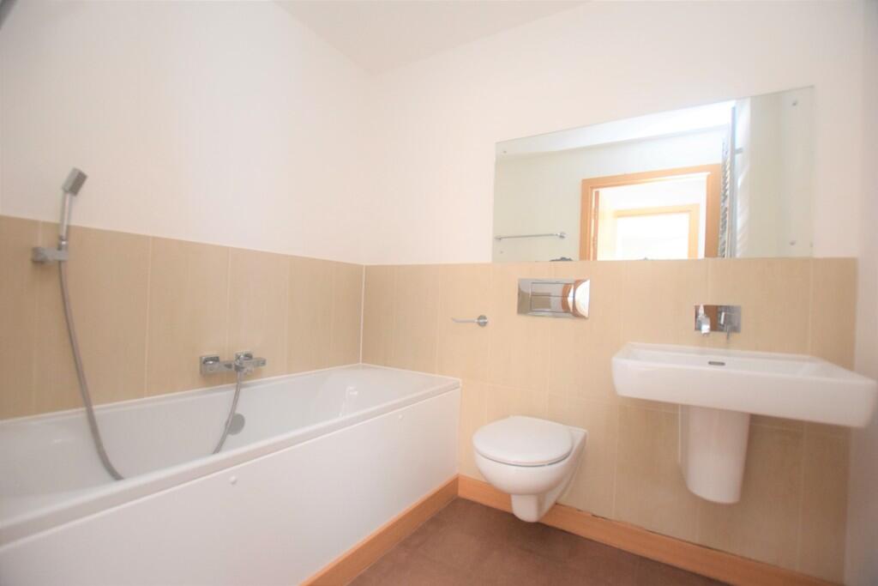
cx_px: 439
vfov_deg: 77.3
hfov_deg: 100.4
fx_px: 366
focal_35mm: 15
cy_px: 293
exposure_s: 1/60
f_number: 3.5
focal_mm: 10
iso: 2500
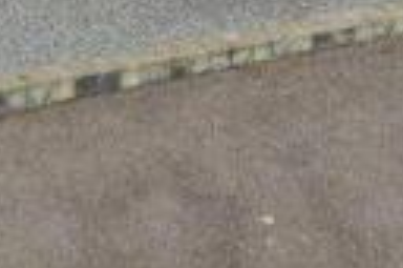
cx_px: -25
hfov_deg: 17.7
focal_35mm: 112
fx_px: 1252
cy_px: -566
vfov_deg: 9.3
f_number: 8
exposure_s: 1/800
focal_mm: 14
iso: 400
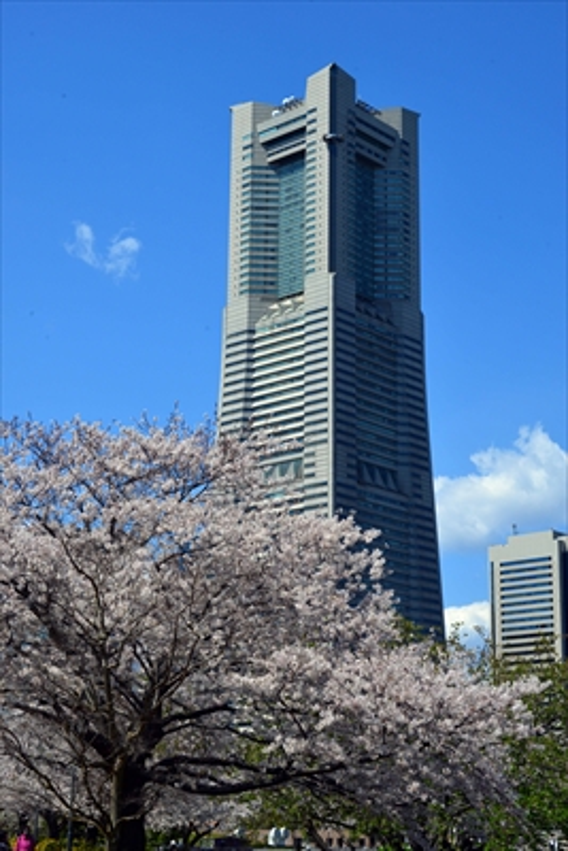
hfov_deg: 21.9
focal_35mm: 62
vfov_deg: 32.4
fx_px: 1466
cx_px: 284
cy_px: 426
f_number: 13
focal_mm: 62
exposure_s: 1/640
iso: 400
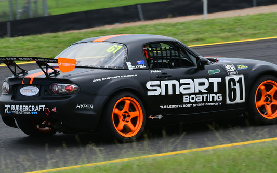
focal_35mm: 459
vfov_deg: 2.9
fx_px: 3465
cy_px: 54
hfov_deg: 4.6
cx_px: 160
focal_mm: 200
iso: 640
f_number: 11
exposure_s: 1/640
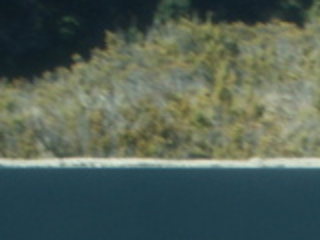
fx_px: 3189
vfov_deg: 4.3
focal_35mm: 345
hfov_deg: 5.6
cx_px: 624
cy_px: 474
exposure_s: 1/60
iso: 100
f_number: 5.6
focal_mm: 30
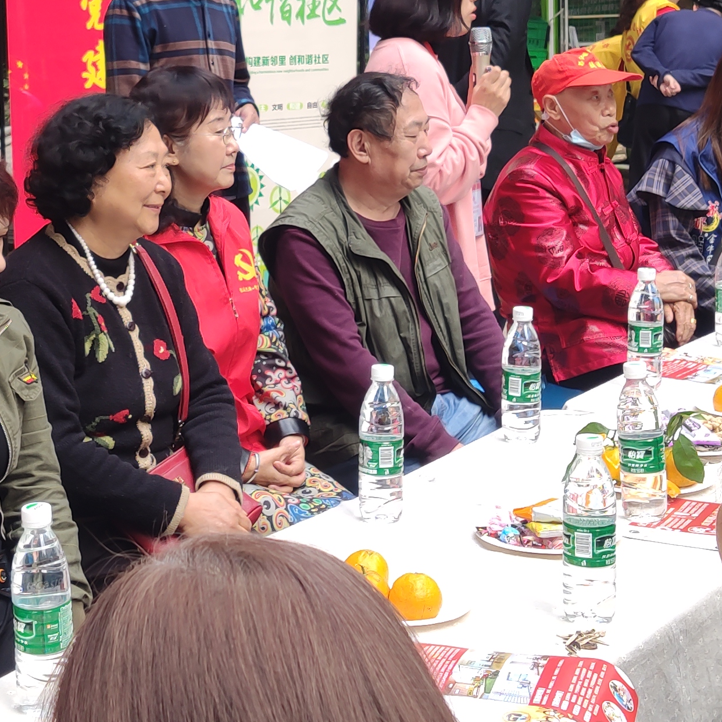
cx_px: 234
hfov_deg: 23.2
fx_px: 1746
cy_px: 171
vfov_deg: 23.1
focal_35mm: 74
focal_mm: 4.75
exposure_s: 1/113
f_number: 1.75
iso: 112
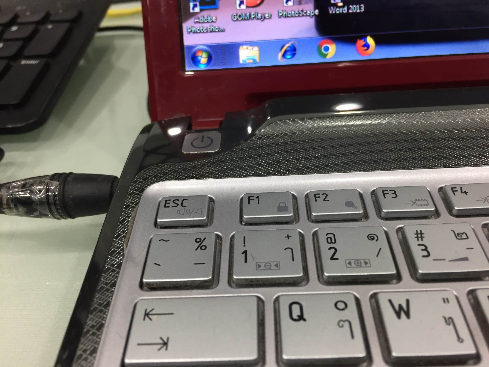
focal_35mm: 29
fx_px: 410
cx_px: 244
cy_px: 184
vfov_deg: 48.2
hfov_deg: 61.7
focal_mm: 4.15
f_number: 2.2
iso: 100
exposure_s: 1/33
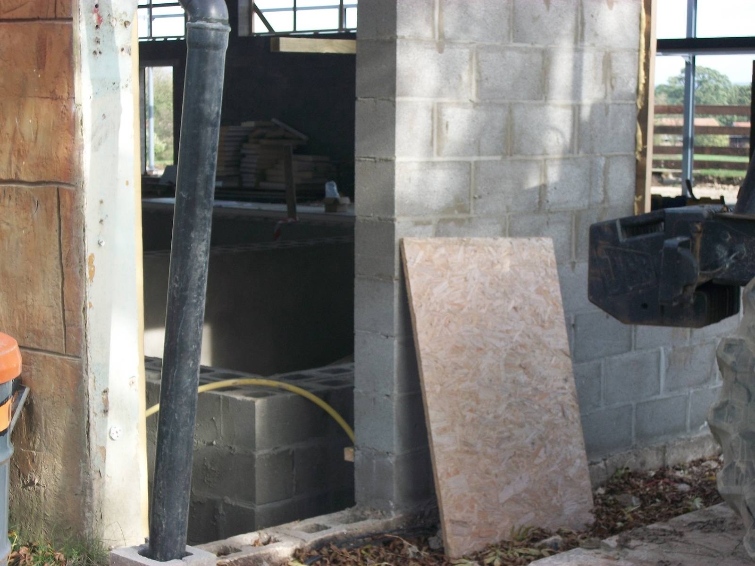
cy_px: 283
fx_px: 1679
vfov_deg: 19.1
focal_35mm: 77
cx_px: 378
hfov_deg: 25.3
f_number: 4.6
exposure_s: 1/100
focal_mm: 13.7
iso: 80
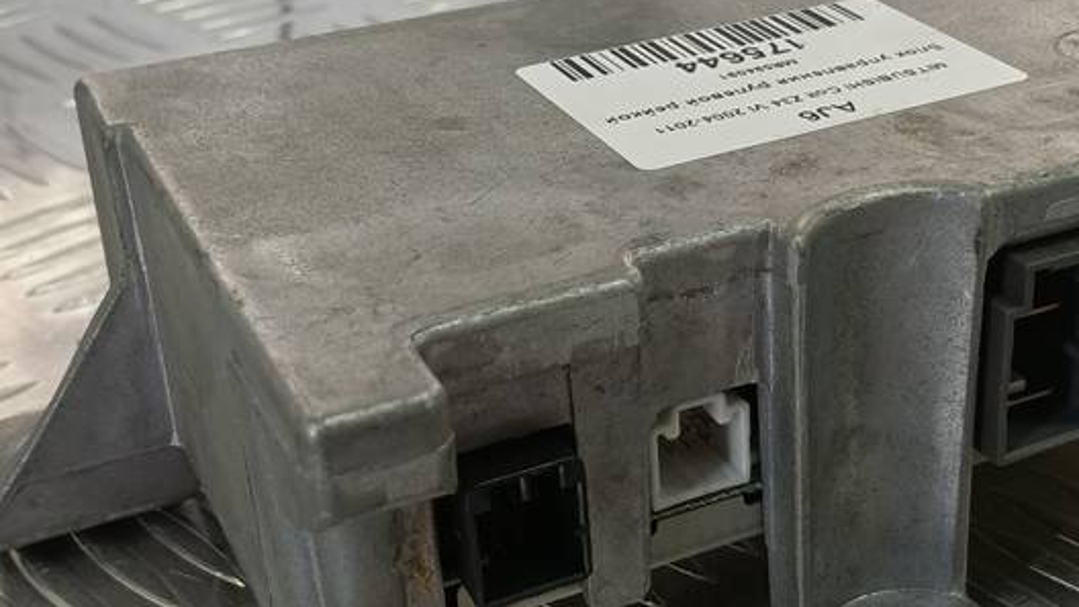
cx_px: 703
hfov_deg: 36.3
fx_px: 1631
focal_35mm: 57
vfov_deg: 21.1
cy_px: 347
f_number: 1.6
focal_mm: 4.11
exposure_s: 1/100
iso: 143
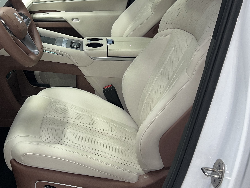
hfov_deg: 39.1
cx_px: 56
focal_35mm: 47
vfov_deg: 30.8
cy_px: 72
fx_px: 339
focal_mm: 5.7
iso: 64
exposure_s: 1/20
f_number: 1.5
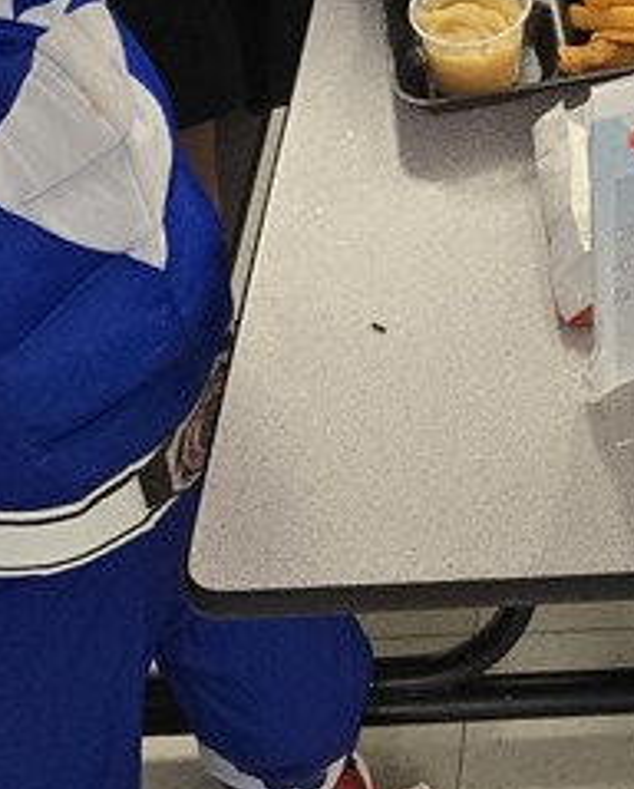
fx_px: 2246
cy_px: -644
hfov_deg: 15.2
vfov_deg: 16.5
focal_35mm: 96
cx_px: 865
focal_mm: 6.3
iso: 200
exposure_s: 1/120
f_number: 1.7
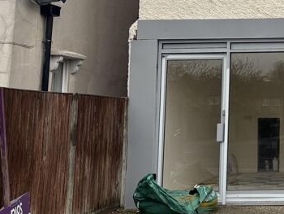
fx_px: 624
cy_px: 15
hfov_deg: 22.9
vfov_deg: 19.0
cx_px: 366
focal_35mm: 76
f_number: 1.6
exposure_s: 1/382
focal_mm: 5.96
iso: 50
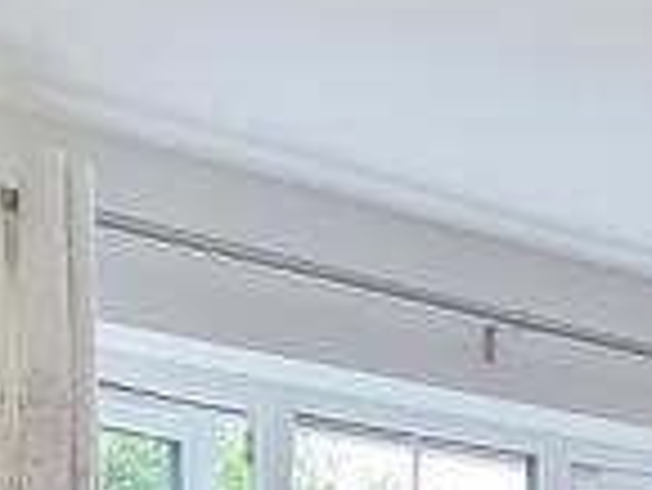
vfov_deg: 14.1
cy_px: 908
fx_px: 1734
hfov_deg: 20.0
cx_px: 787
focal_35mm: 92
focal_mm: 2.2
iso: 80
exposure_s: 1/100
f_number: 2.2
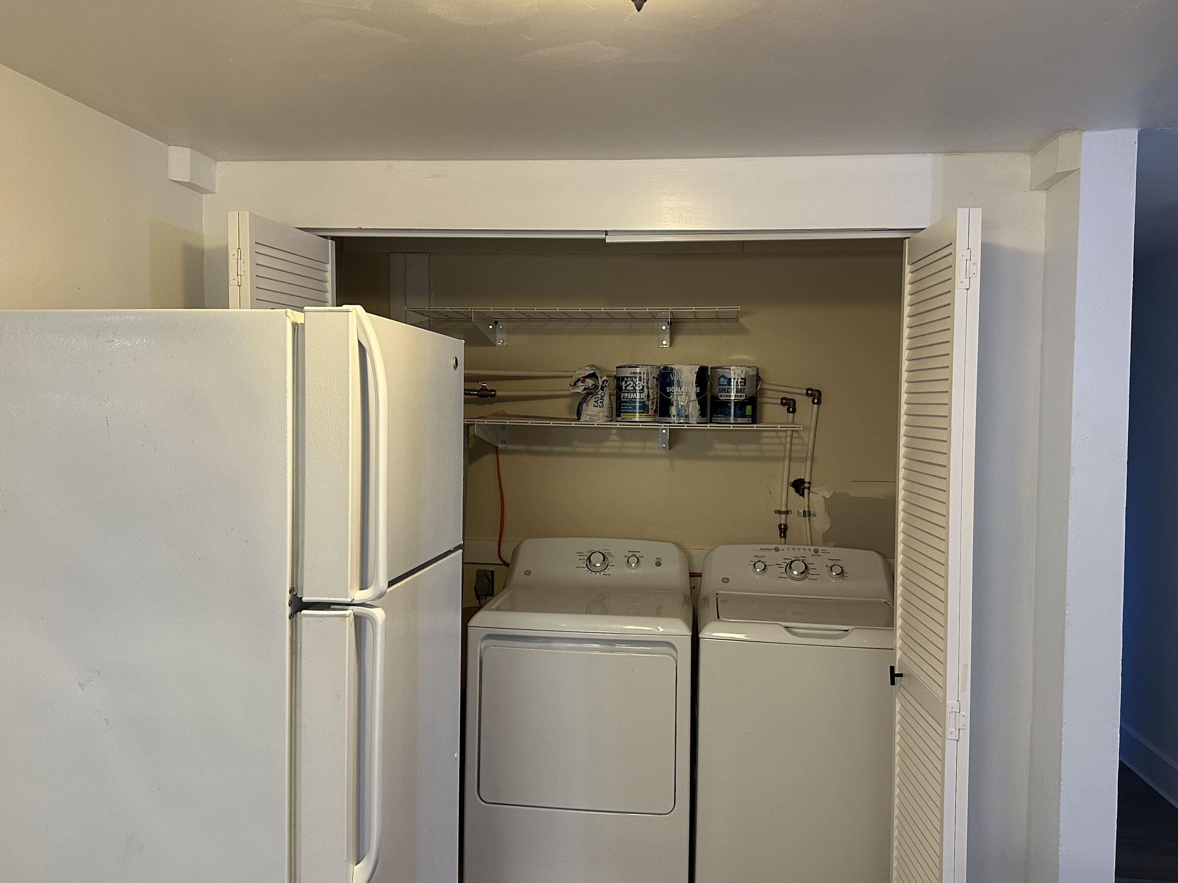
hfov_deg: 61.6
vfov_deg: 48.2
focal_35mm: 29
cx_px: 577
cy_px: 444
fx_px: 987
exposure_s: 1/60
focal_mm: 6.86
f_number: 1.78
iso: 200
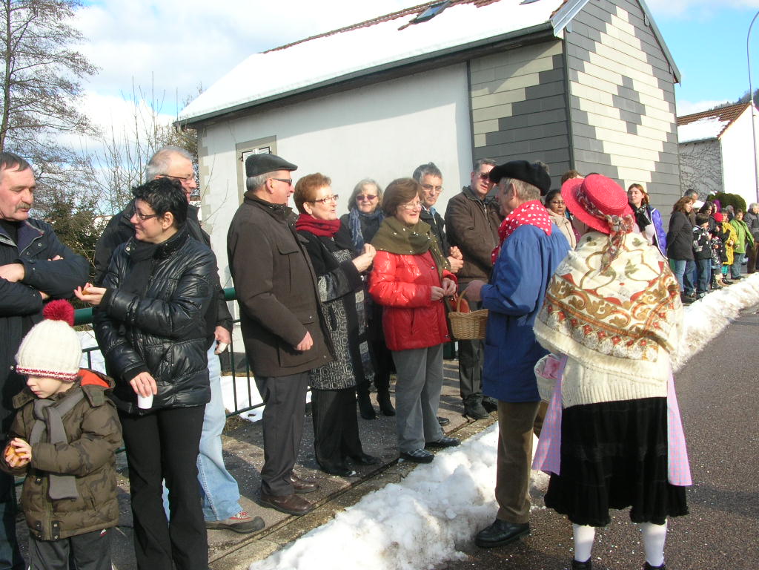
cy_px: 285
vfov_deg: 40.7
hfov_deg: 52.6
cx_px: 380
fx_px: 767
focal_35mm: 35
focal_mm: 5.8
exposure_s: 1/128
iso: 50
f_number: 5.6
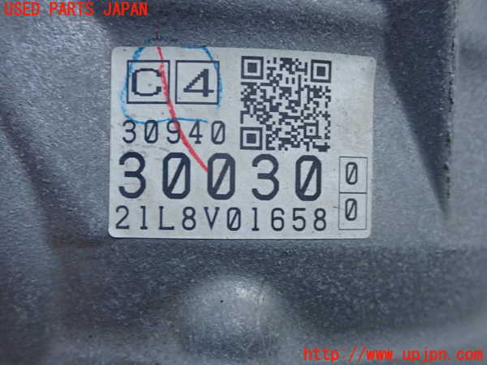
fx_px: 506
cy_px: 182
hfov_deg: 51.4
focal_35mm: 36
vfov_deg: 39.7
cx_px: 244
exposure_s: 1/40
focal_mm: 6.37
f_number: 2.5
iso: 320
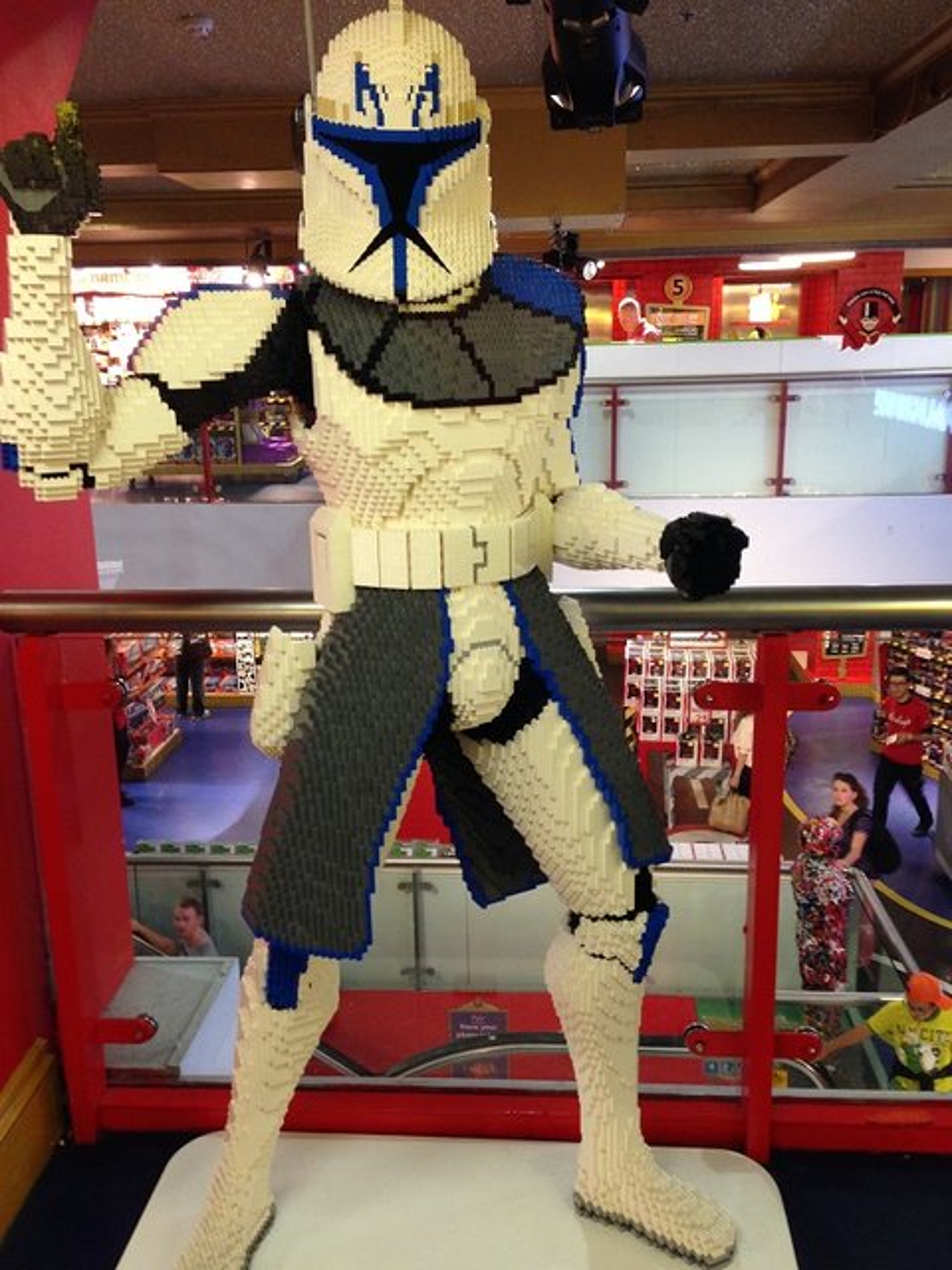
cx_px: 476
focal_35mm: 33
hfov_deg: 42.9
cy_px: 635
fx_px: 1210
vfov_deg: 55.4
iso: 125
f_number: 2.4
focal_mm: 4.12
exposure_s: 1/20
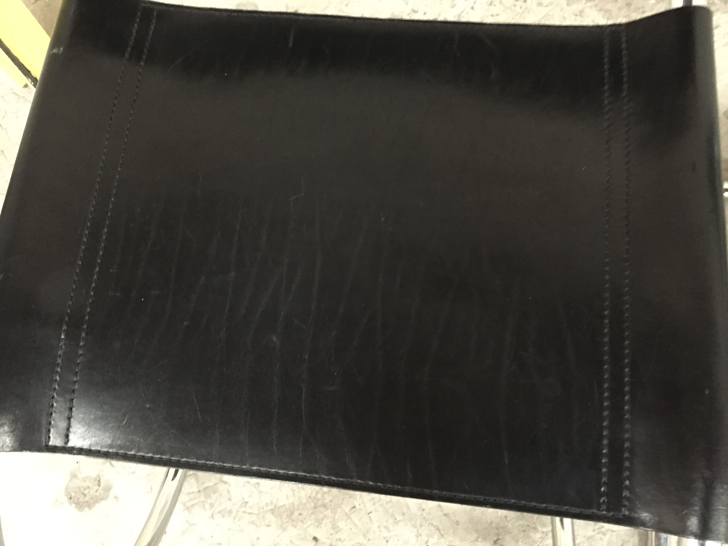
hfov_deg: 61.7
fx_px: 610
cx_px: 364
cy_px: 273
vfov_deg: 48.2
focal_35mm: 29
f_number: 2.2
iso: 800
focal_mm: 4.15
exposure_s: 1/17
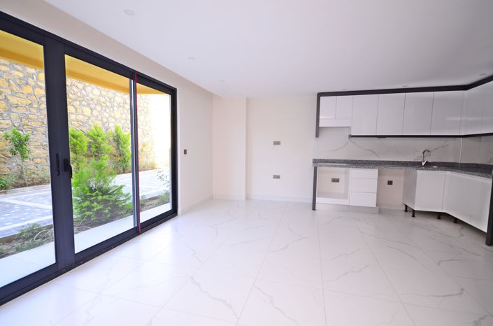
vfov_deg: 67.1
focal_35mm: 18
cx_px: 246
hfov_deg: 90.2
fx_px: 246
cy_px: 163
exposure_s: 1/60
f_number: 5.6
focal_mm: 12
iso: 320
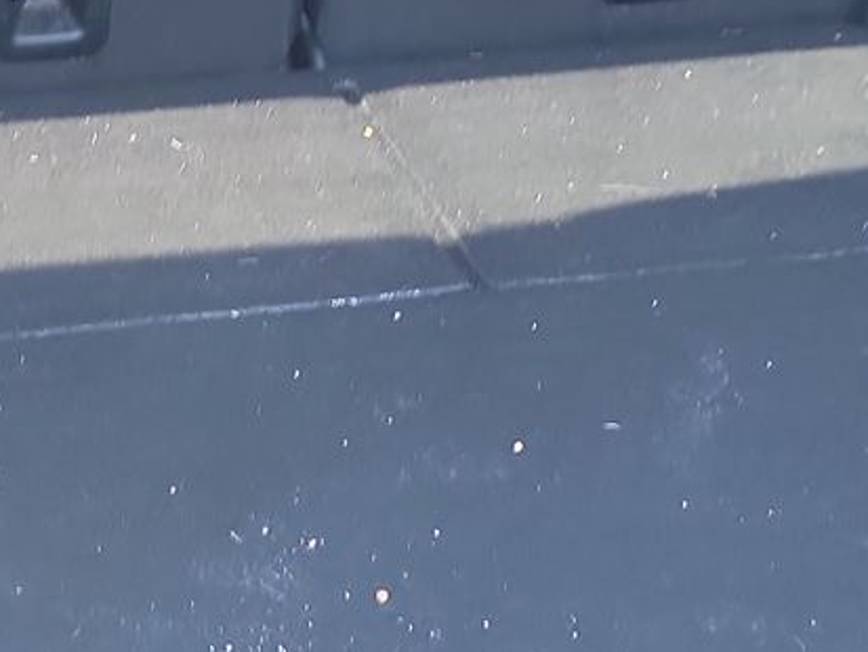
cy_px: 208
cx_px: 111
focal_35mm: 93
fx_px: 2333
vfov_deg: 15.9
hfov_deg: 20.7
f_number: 1.8
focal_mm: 6.7
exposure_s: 1/59
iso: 68
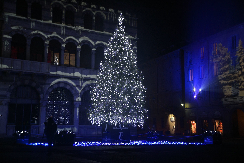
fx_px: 325
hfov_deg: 41.1
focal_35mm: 48
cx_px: 122
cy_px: 82
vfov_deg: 28.1
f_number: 4
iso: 100
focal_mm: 32
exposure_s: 1/4
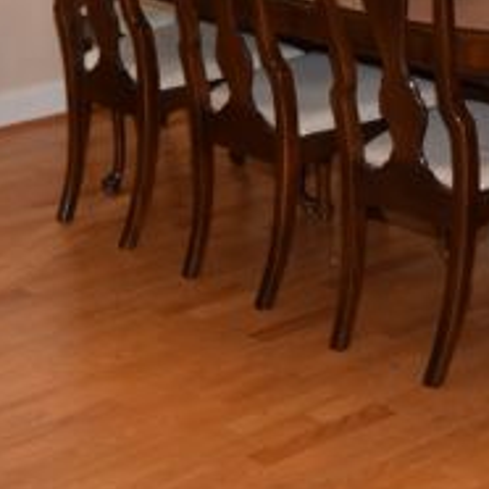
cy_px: 51
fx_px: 1822
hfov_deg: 15.1
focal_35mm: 114
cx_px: 473
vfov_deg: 15.1
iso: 800
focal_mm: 26
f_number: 4
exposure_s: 1/125
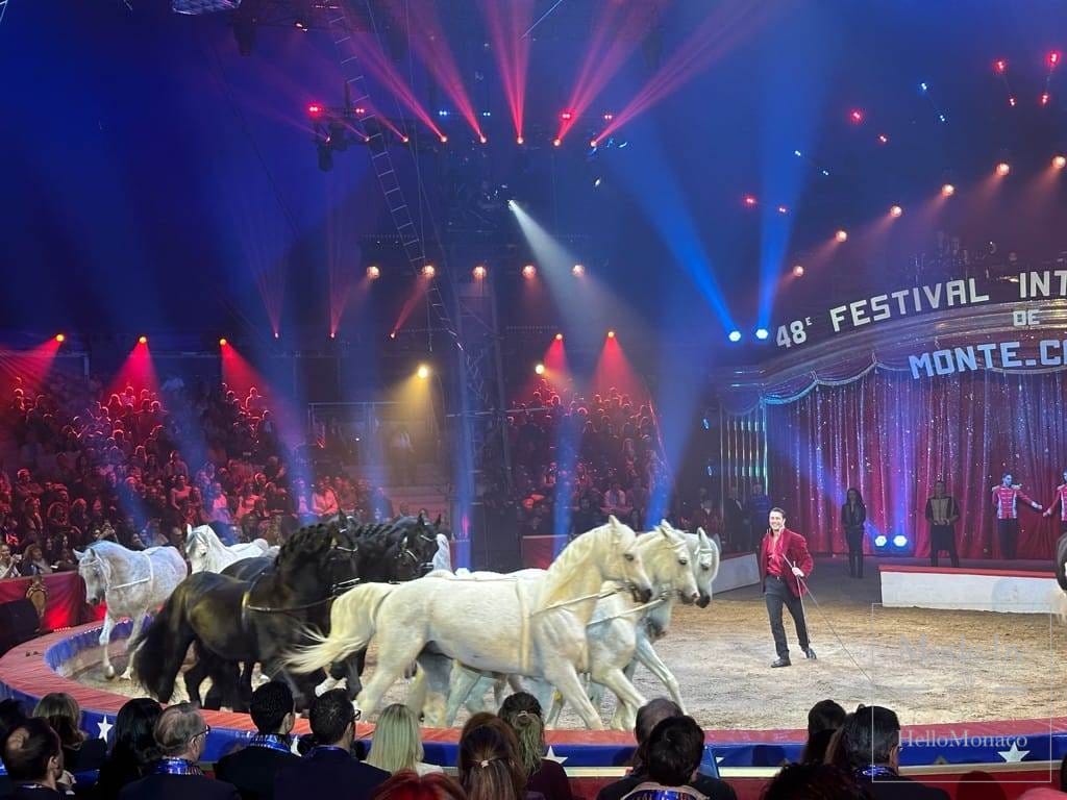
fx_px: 1480
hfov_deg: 39.7
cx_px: 534
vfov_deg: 30.3
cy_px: 400
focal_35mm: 48
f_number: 1.78
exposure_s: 1/60
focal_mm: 6.86
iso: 250
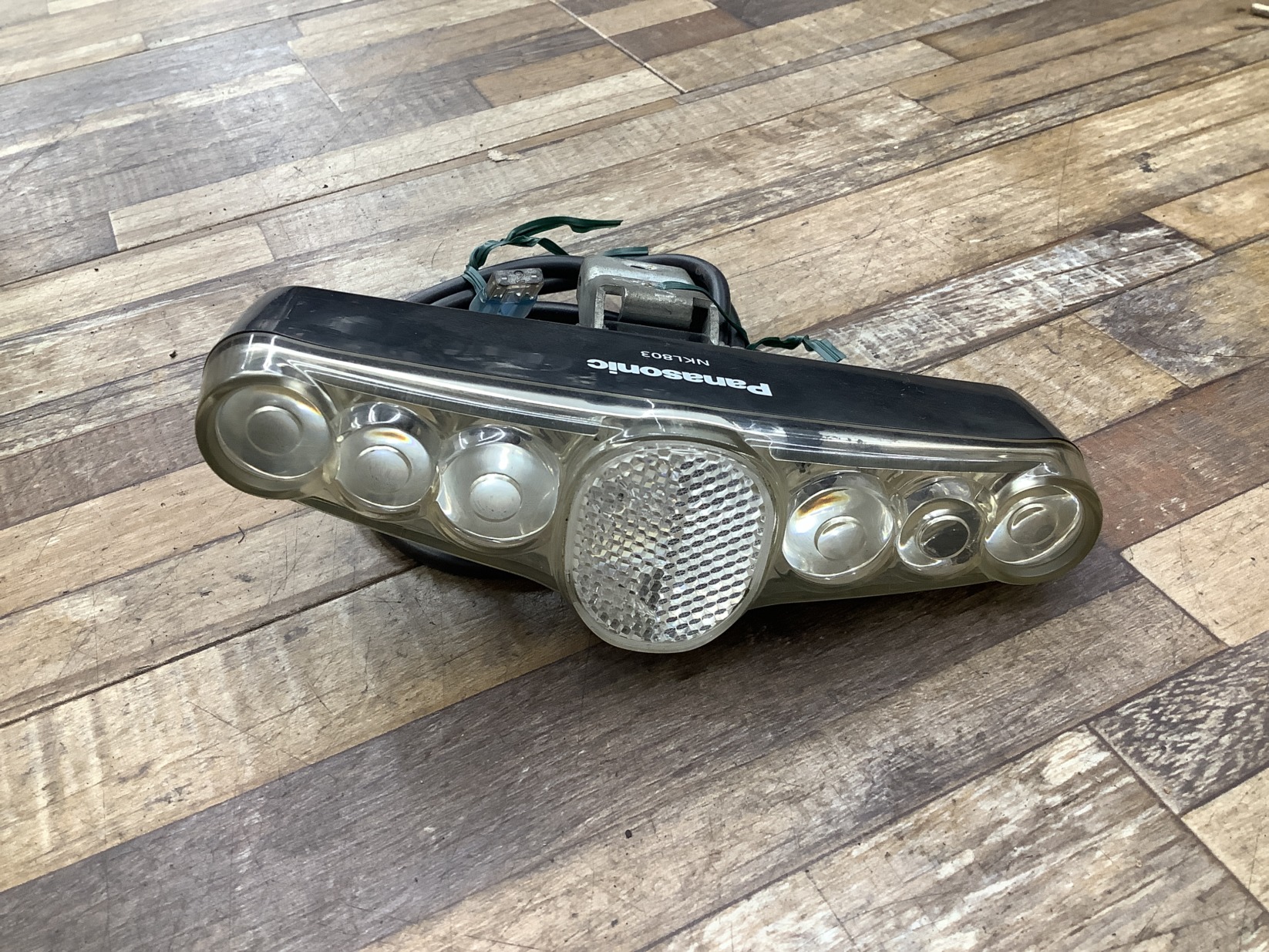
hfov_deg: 58.3
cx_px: 634
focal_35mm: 31
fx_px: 1137
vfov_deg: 45.5
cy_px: 476
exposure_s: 1/60
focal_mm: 3.3
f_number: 2.4
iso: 125
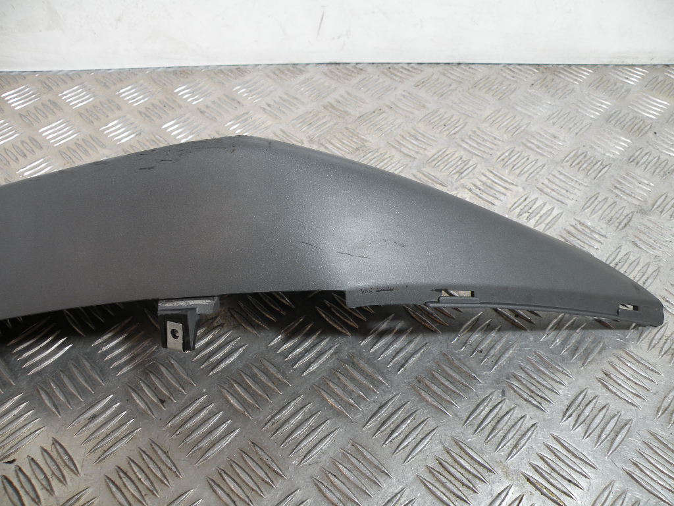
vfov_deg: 51.4
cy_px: 253
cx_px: 337
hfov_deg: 65.3
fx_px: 526
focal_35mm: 27
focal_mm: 4.7
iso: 86
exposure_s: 1/61.5
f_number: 2.8
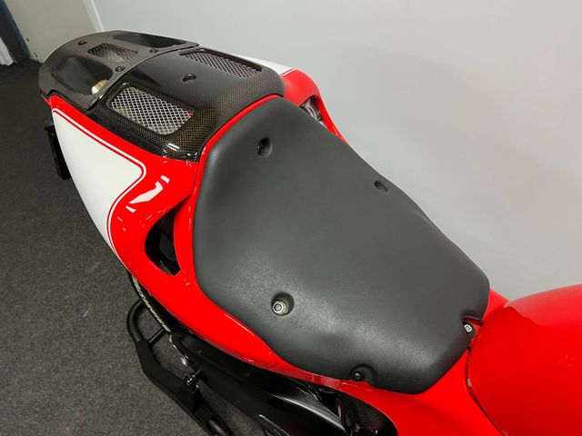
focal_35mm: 26
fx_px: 437
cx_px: 291
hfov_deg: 67.3
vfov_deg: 53.1
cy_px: 218
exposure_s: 1/50
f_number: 1.6
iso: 125
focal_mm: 5.1
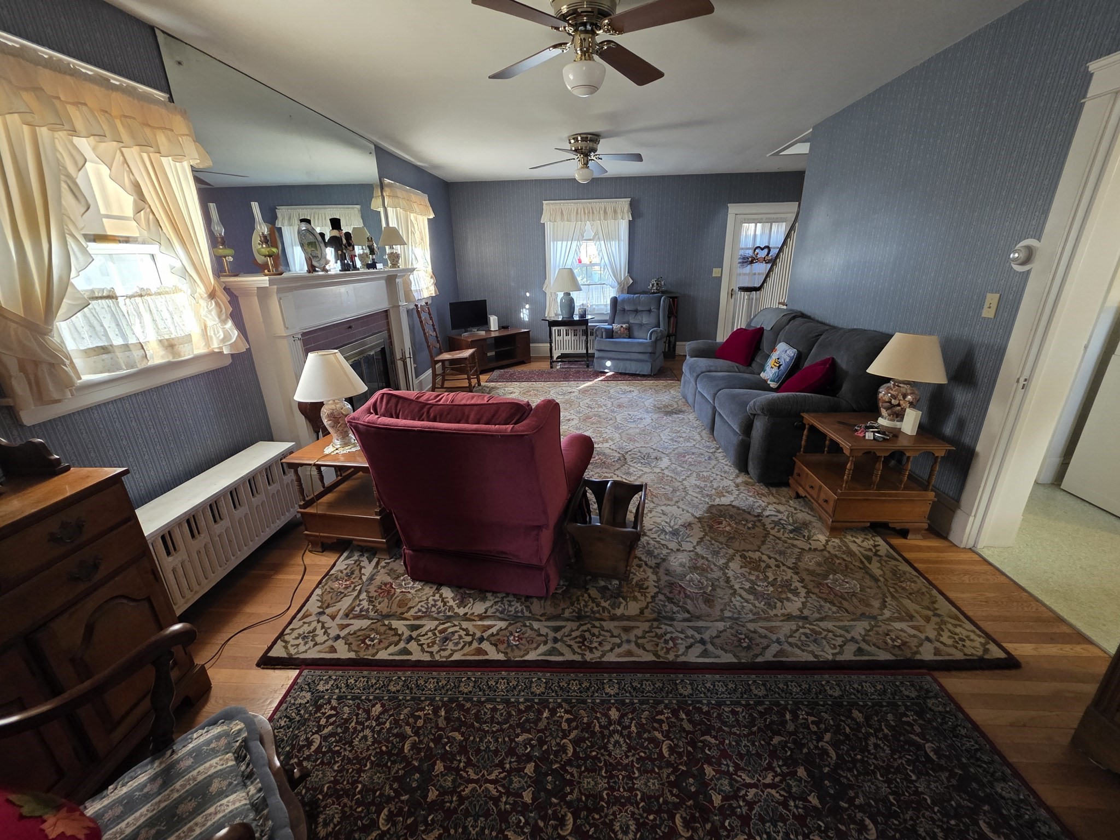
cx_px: 560
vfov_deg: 89.9
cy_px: 420
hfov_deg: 106.2
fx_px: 421
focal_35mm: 13
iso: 640
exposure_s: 1/60
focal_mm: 2.2
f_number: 1.9
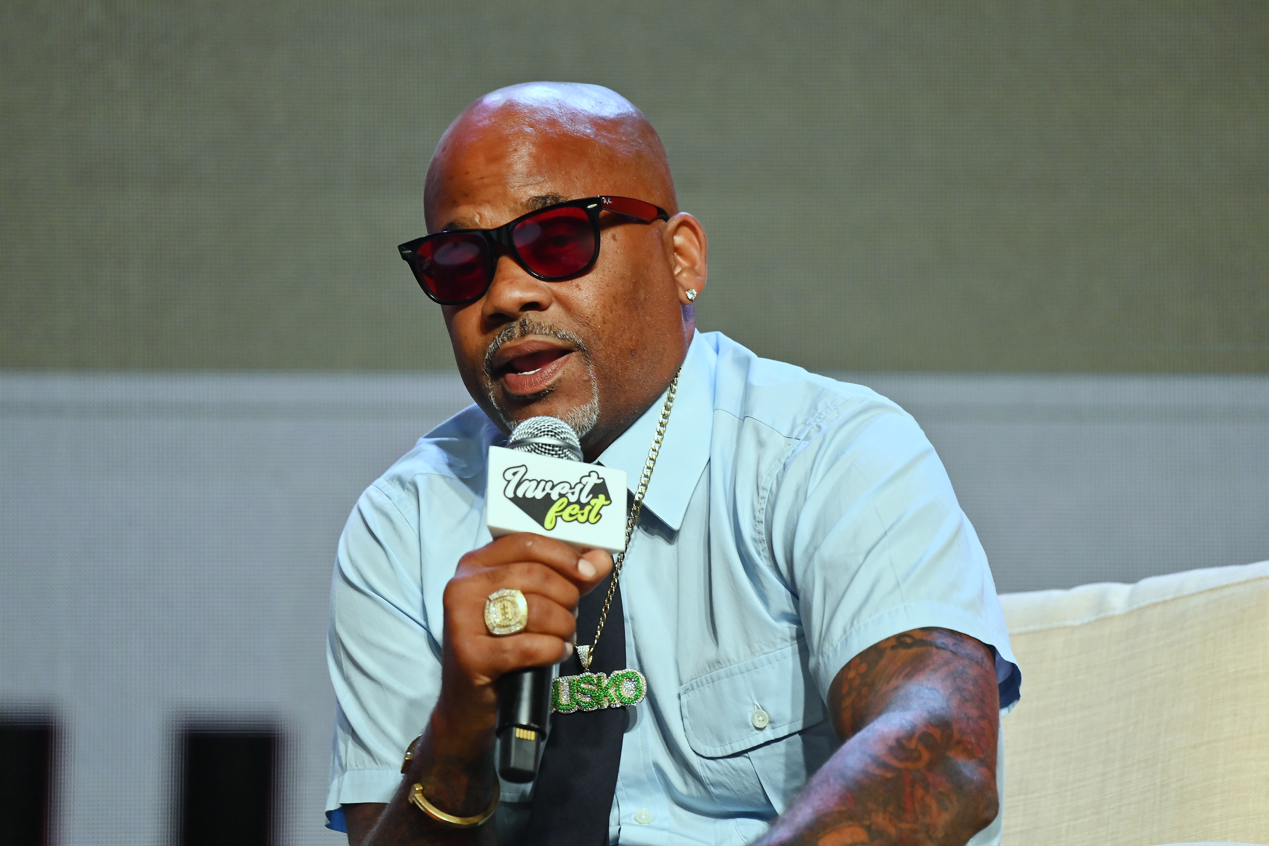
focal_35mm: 400
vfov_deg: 3.4
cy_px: 423
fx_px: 14099
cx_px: 634
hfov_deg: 5.2
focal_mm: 400
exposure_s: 1/500
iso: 3200
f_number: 5.6
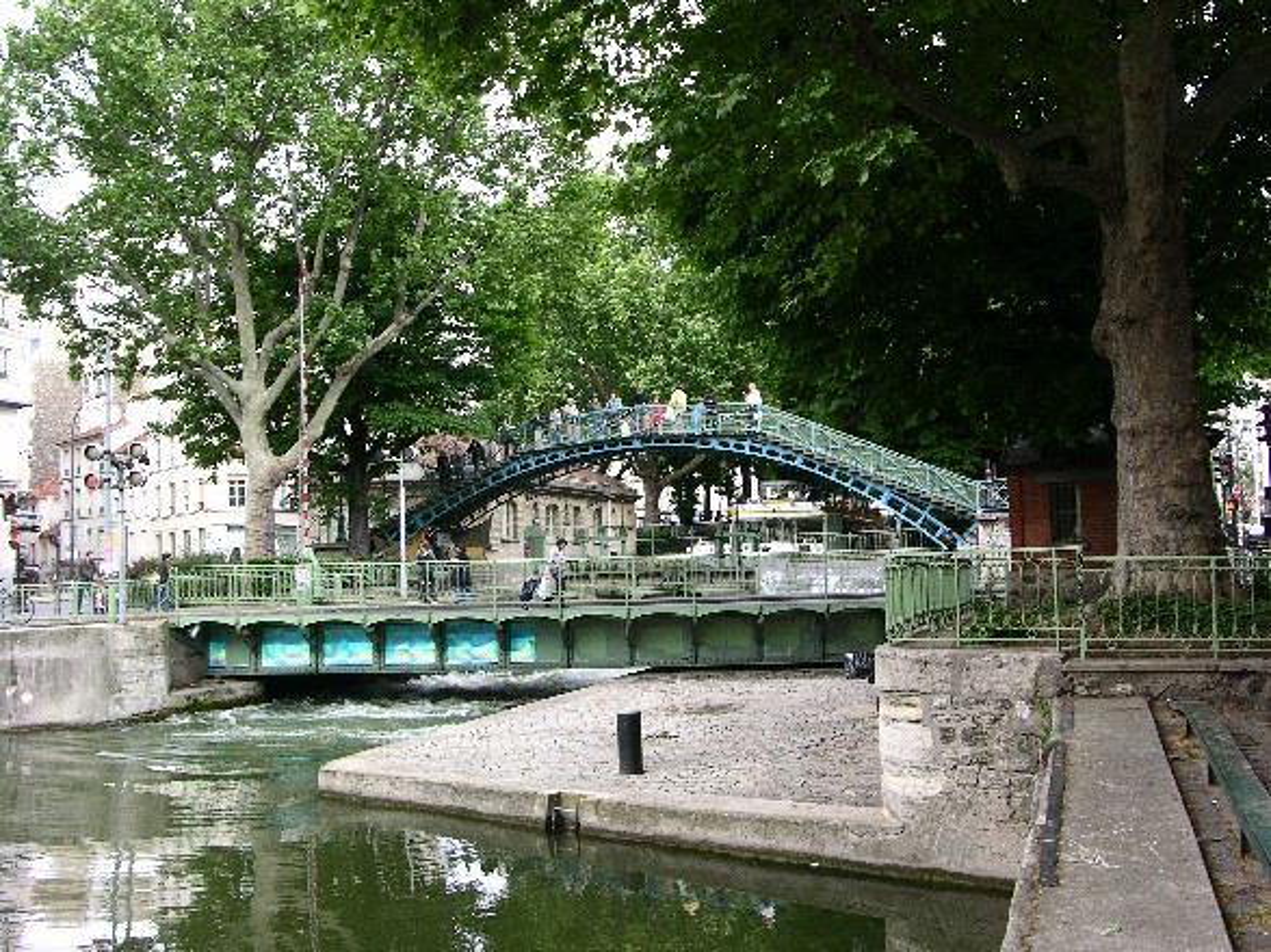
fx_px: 1285
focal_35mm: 35
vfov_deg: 40.7
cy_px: 476
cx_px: 636
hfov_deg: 52.6
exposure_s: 1/44.1
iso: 50
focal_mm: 9
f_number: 5
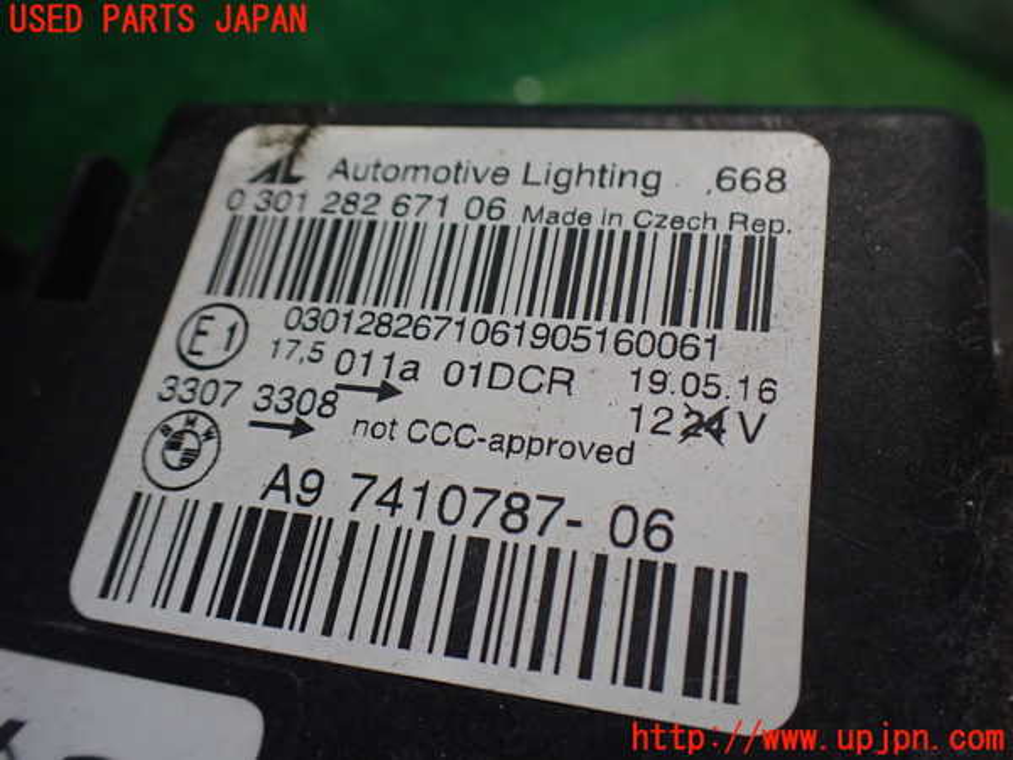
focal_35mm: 30
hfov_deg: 60.0
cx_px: 506
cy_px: 380
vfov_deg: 46.8
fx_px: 878
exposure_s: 1/125
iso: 400
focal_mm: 5.4
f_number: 2.3
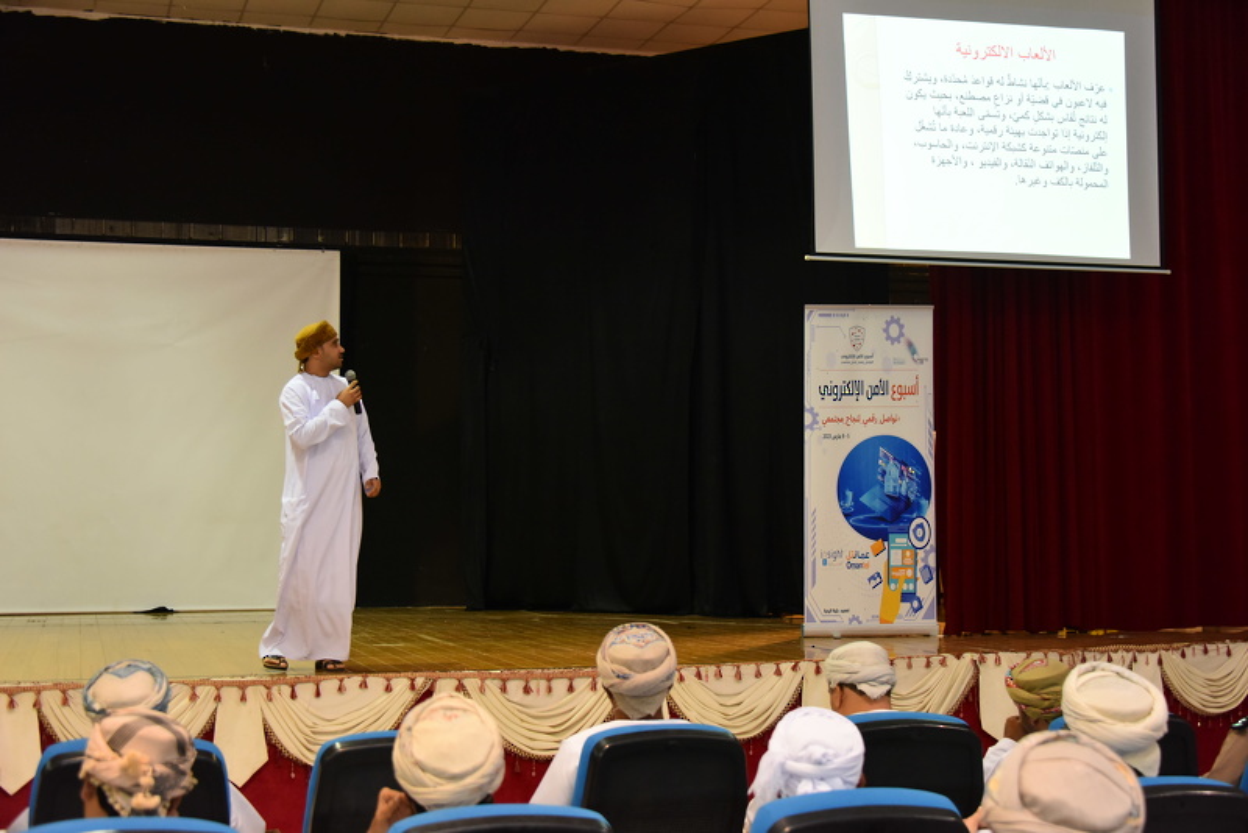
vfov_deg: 27.0
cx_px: 624
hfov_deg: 39.6
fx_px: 1734
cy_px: 416
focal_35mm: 50
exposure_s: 1/160
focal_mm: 50
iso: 2500
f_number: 4.5
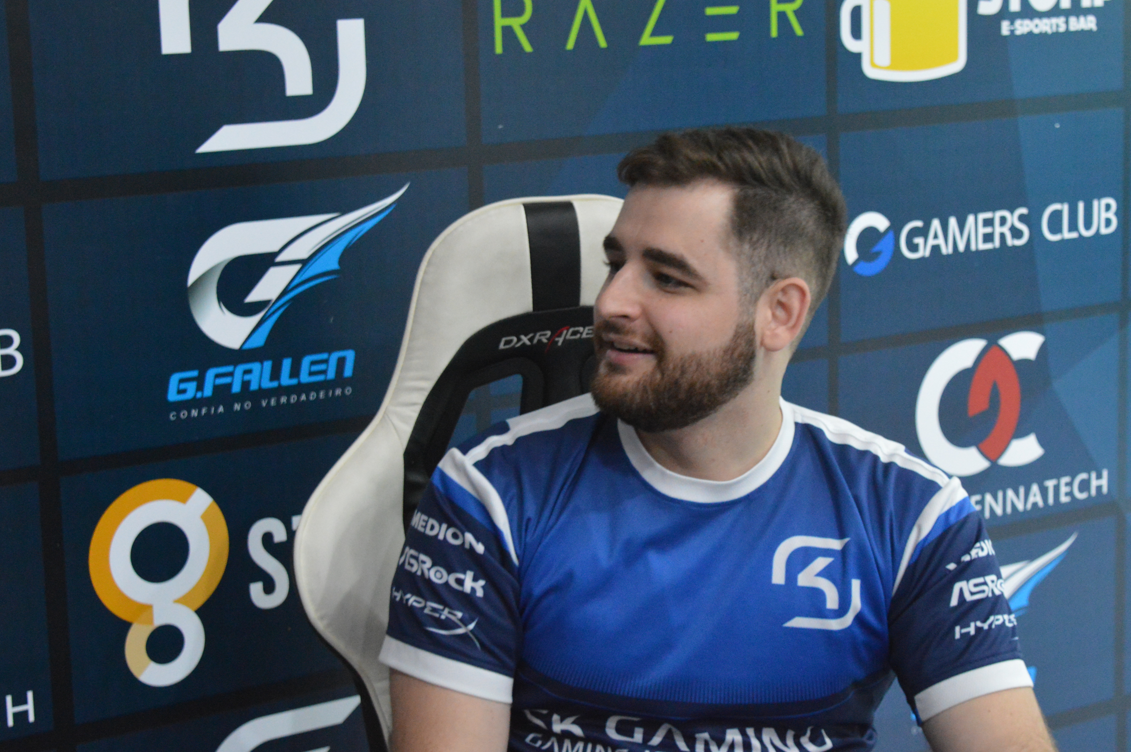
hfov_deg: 25.7
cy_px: 351
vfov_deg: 17.2
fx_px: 2480
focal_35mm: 79
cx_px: 642
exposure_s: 1/30
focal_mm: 46
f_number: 5
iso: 3200
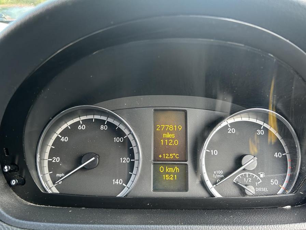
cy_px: 115
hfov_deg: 67.3
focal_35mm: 26
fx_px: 230
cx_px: 153
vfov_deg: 53.1
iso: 125
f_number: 1.5
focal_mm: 5.7
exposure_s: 1/62
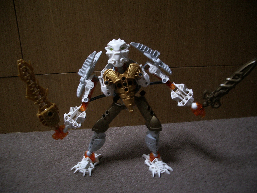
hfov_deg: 52.6
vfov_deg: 40.7
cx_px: 128
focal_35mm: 35
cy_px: 96
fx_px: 260
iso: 200
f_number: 2.6
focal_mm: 5.8
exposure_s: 1/15
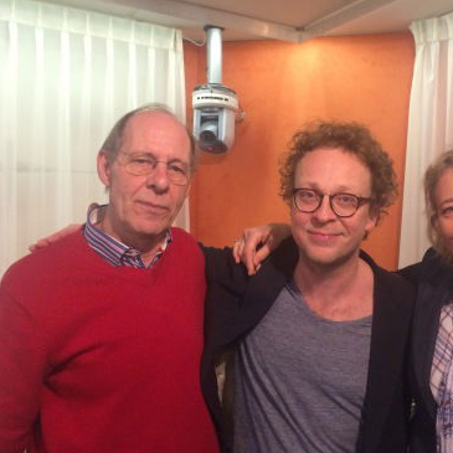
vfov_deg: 47.2
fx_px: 518
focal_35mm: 35
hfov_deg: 46.6
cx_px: 294
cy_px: 230
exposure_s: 1/33
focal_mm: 4.15
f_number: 2.2
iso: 320
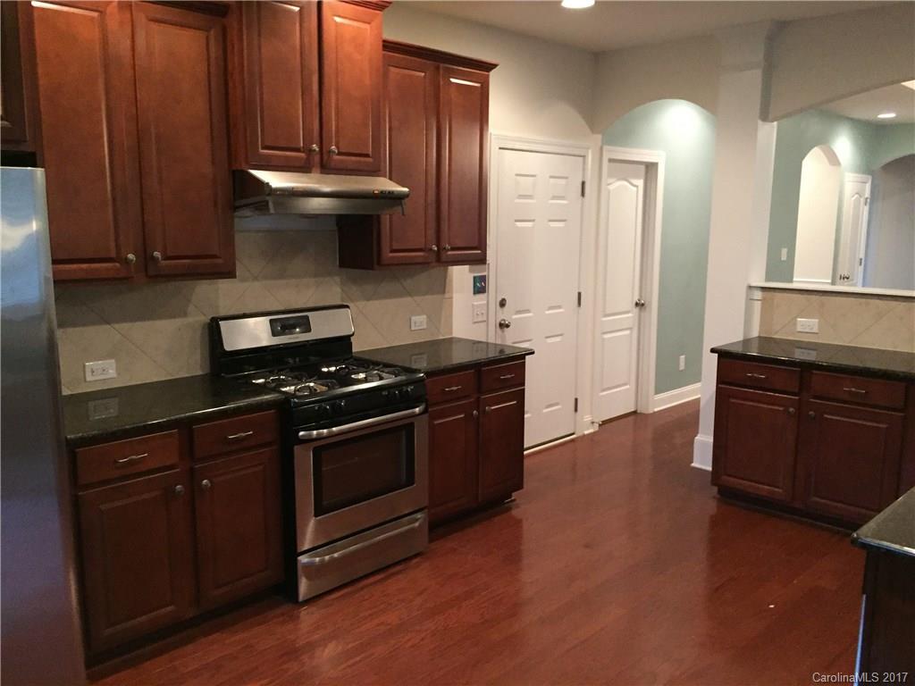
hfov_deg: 61.7
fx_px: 767
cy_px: 343
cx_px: 458
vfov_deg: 48.2
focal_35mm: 29
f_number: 2.2
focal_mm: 4.15
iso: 250
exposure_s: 1/30
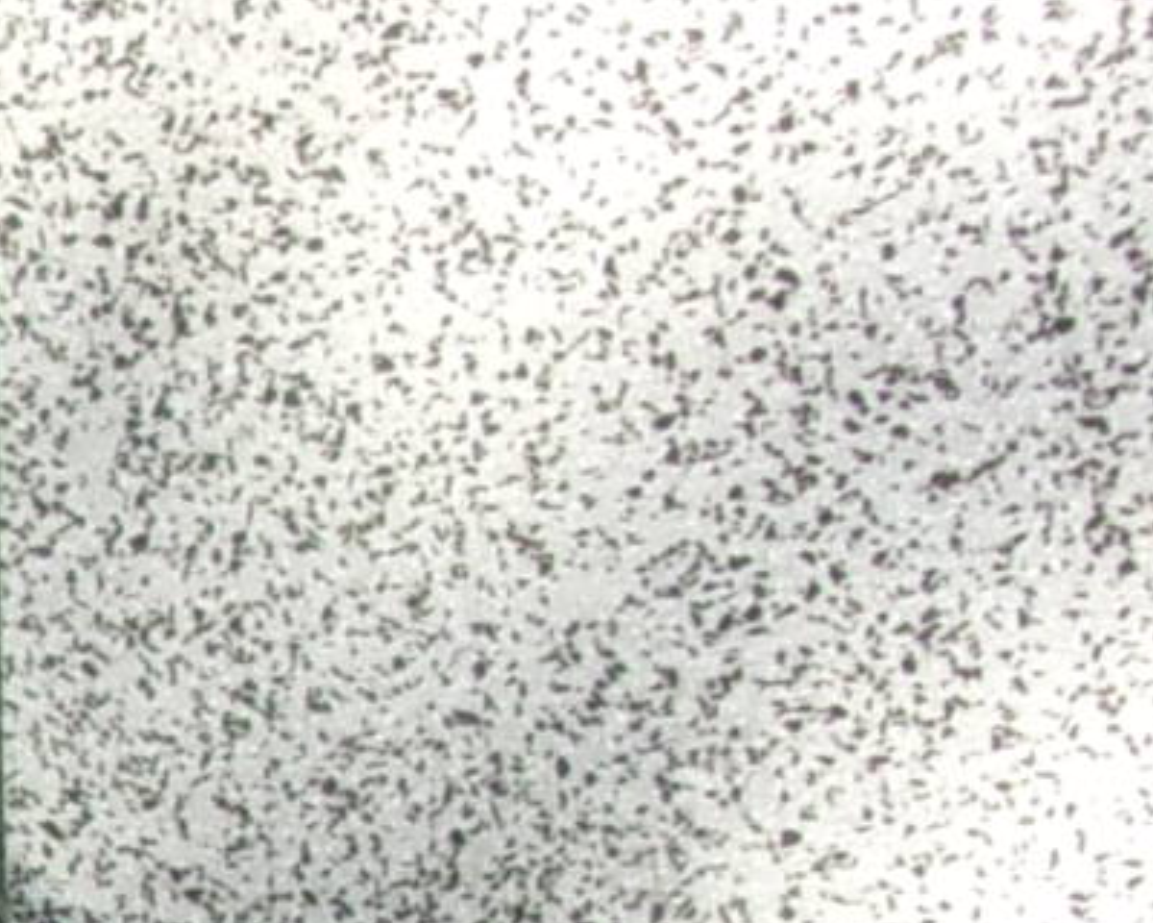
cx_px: -2098
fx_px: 6040
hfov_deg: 9.1
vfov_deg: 8.4
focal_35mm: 177
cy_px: 1690
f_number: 10.8
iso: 200
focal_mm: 5.1
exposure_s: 1/105
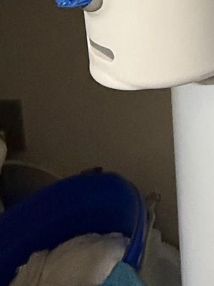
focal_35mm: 67
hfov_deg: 18.0
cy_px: -114
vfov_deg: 24.2
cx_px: 373
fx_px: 552
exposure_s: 1/60
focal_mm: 2.22
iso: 500
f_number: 2.2
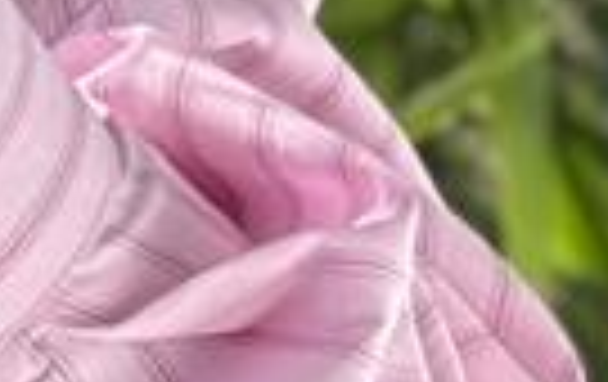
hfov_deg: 4.1
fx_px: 8319
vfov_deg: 2.6
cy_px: 443
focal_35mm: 501
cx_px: -667
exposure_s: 1/651
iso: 64
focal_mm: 6.76
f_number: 1.78
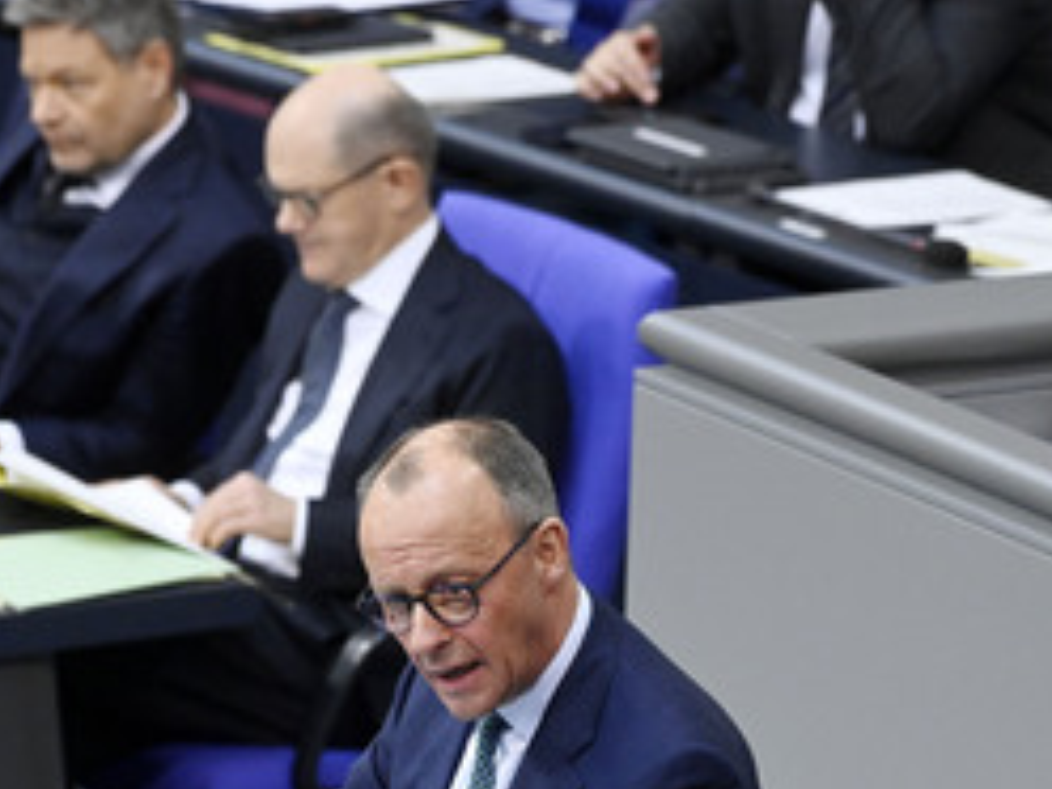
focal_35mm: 472
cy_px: 598
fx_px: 14344
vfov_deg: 3.2
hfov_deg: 4.2
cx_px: 227
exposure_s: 1/400
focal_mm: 270
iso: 8000
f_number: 5.6
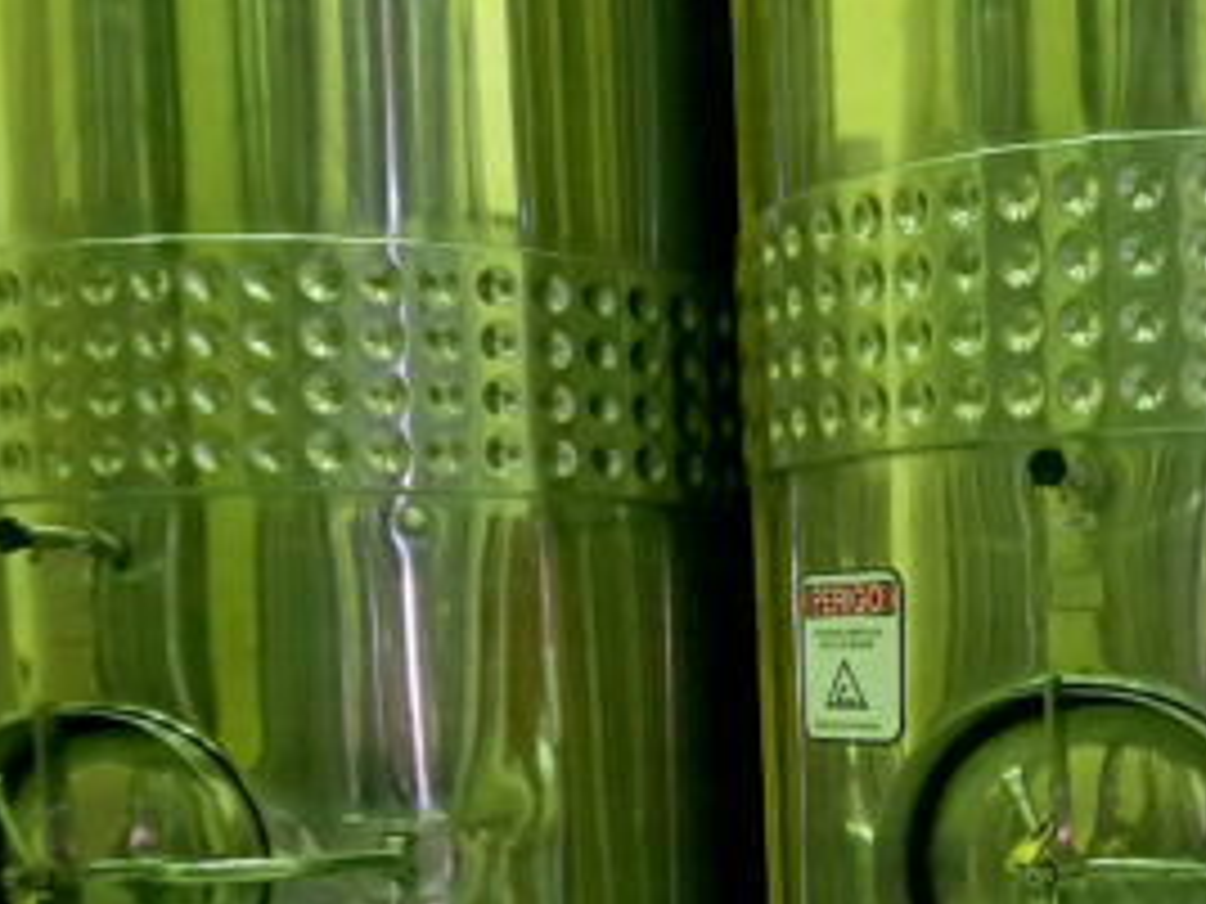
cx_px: 1134
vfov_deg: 22.5
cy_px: 953
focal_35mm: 62
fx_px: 2160
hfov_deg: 29.6
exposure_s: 1/10
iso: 250
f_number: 1.7
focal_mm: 4.2
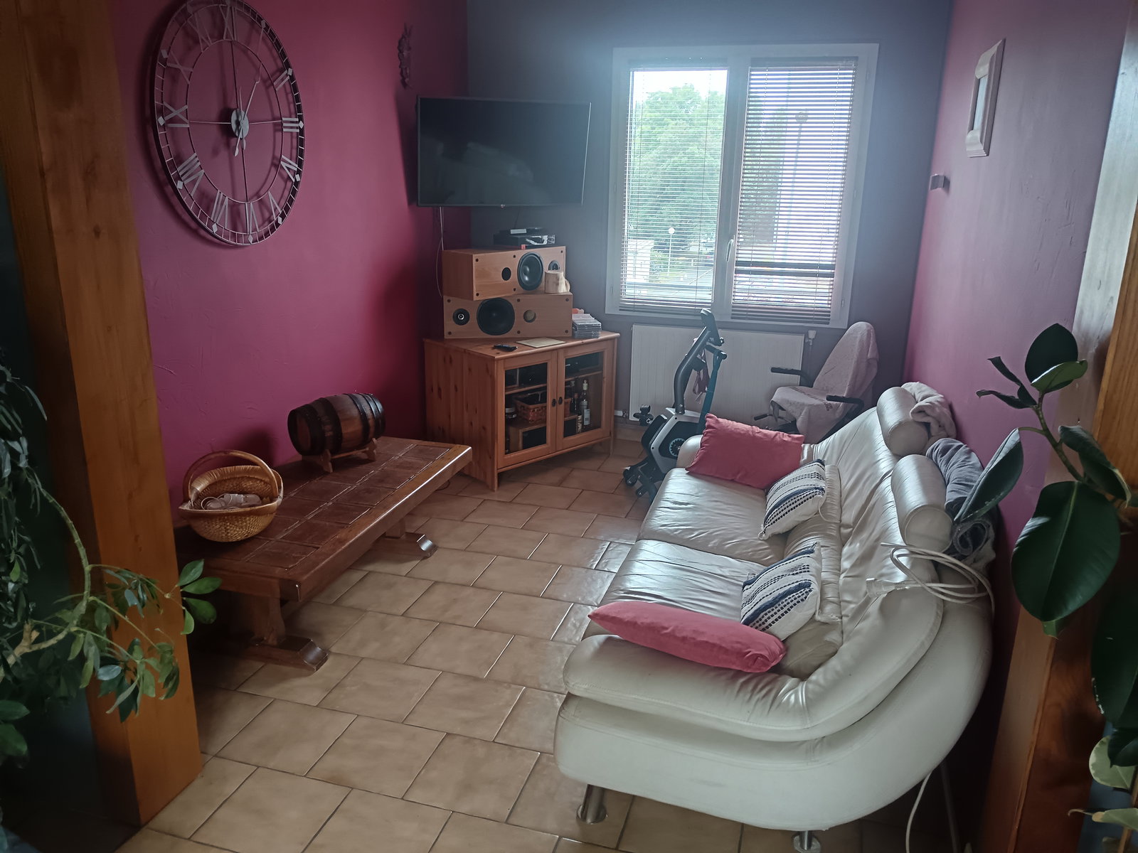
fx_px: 888
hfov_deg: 65.3
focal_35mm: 27
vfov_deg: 51.4
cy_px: 426
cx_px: 569
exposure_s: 1/25
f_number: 1.9
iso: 861
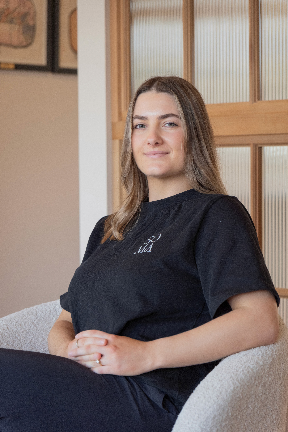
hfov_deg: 14.9
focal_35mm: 92
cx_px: 144
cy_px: 216
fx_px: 1104
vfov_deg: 22.1
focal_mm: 61.5
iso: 500
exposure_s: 1/210
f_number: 3.2
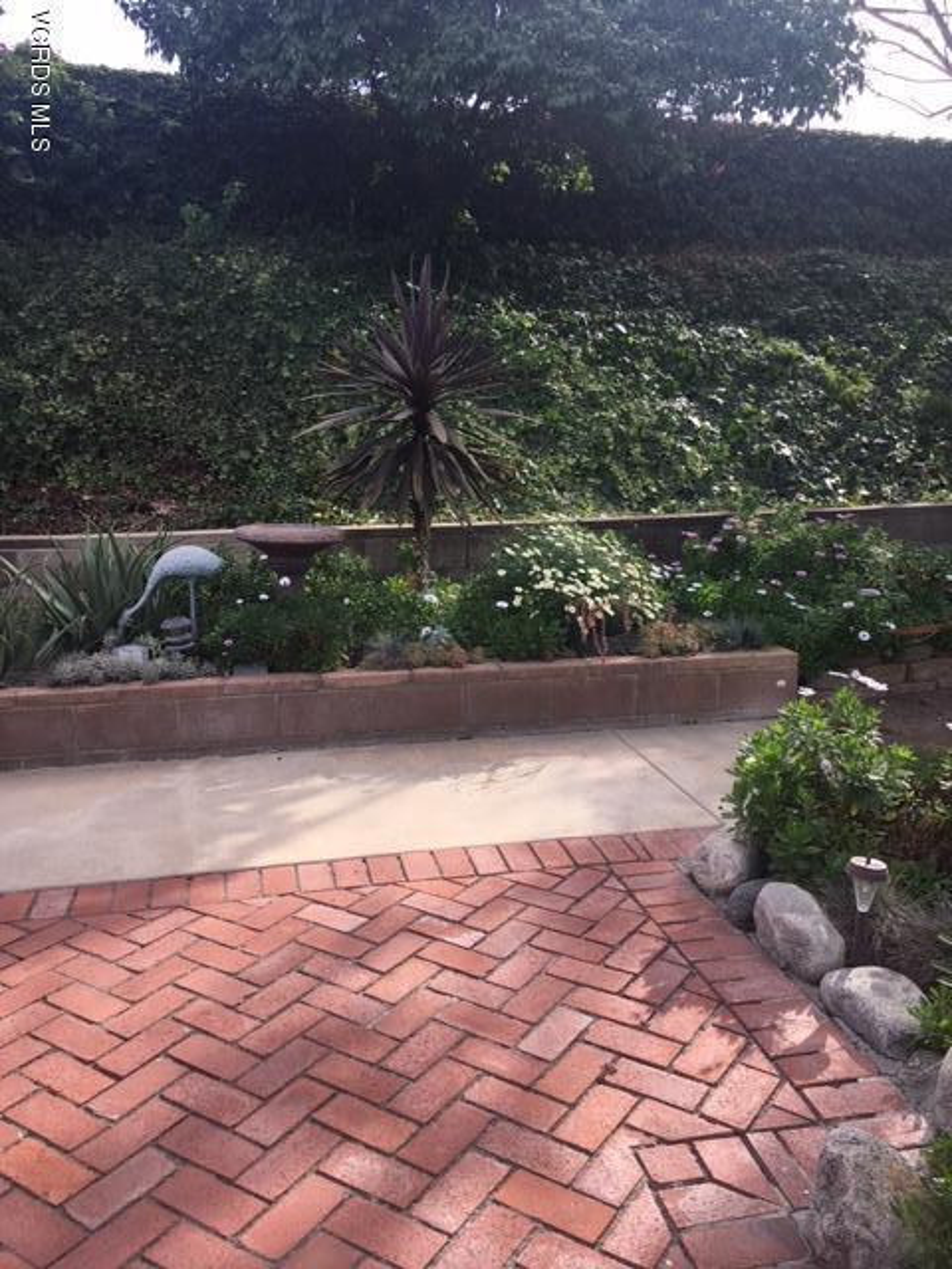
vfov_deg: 61.7
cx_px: 476
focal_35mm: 29
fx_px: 1063
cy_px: 634
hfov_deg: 48.2
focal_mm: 4.15
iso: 25
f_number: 2.2
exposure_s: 1/458
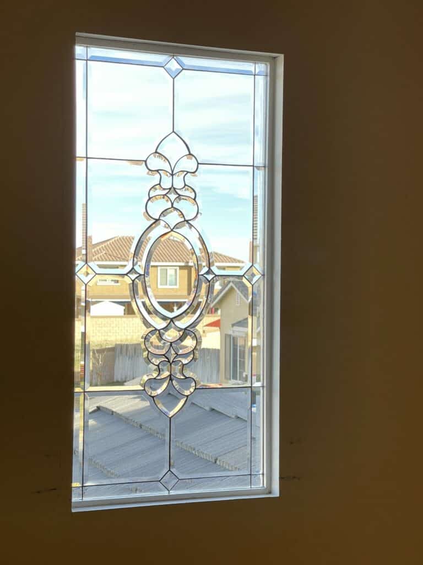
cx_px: 212
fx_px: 1043
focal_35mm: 64
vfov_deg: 30.3
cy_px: 282
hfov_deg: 22.9
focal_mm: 7.5
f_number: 2.2
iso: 25
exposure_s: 1/99
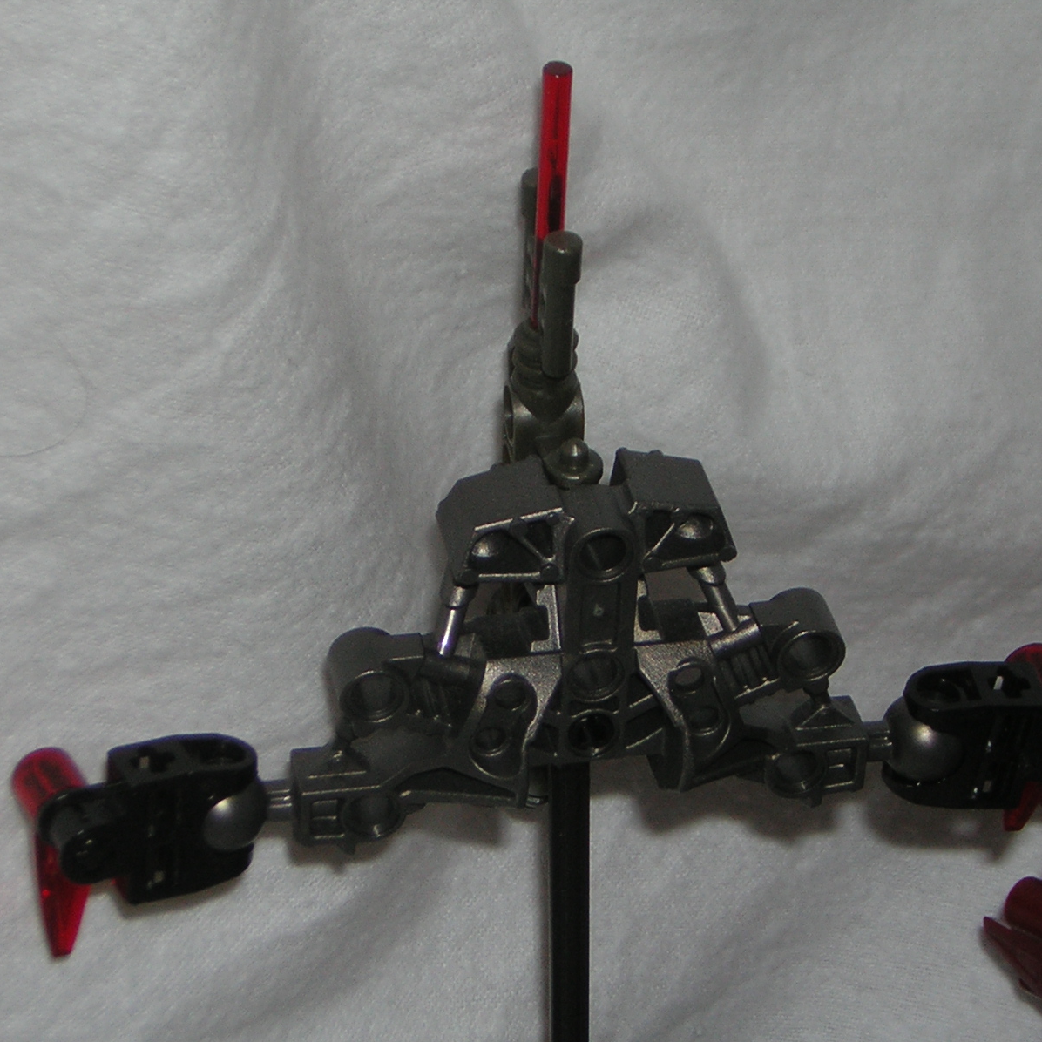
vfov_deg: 15.8
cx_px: 479
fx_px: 3746
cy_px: 520
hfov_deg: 15.8
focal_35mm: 110
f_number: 4.3
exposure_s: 1/60.1
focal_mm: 12.1
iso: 50
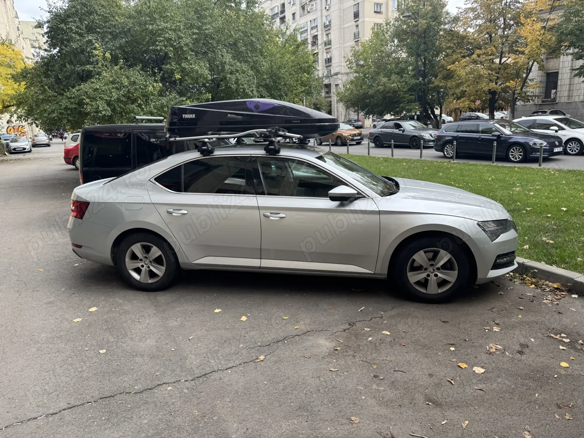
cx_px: 292
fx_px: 405
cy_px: 219
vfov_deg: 56.8
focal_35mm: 24
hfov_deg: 71.6
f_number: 1.78
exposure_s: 1/822
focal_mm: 6.76
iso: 80
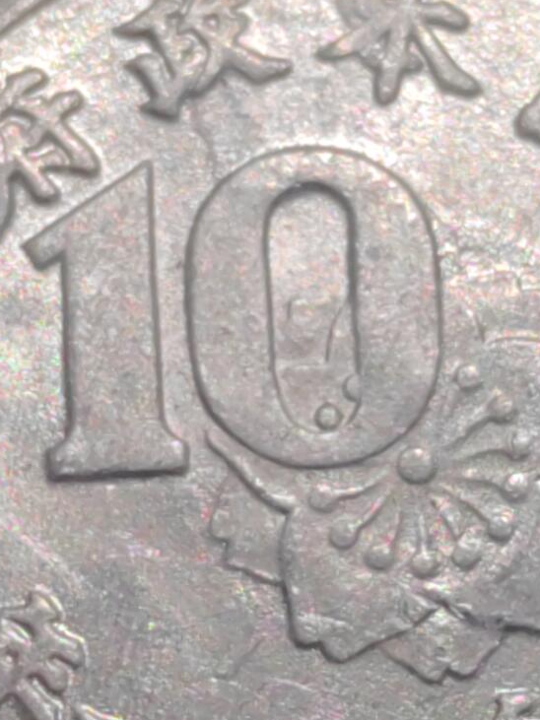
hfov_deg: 6.3
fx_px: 4869
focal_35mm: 234
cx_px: 310
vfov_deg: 8.5
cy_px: 392
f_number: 2
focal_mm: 5.75
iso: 50
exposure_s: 1/256
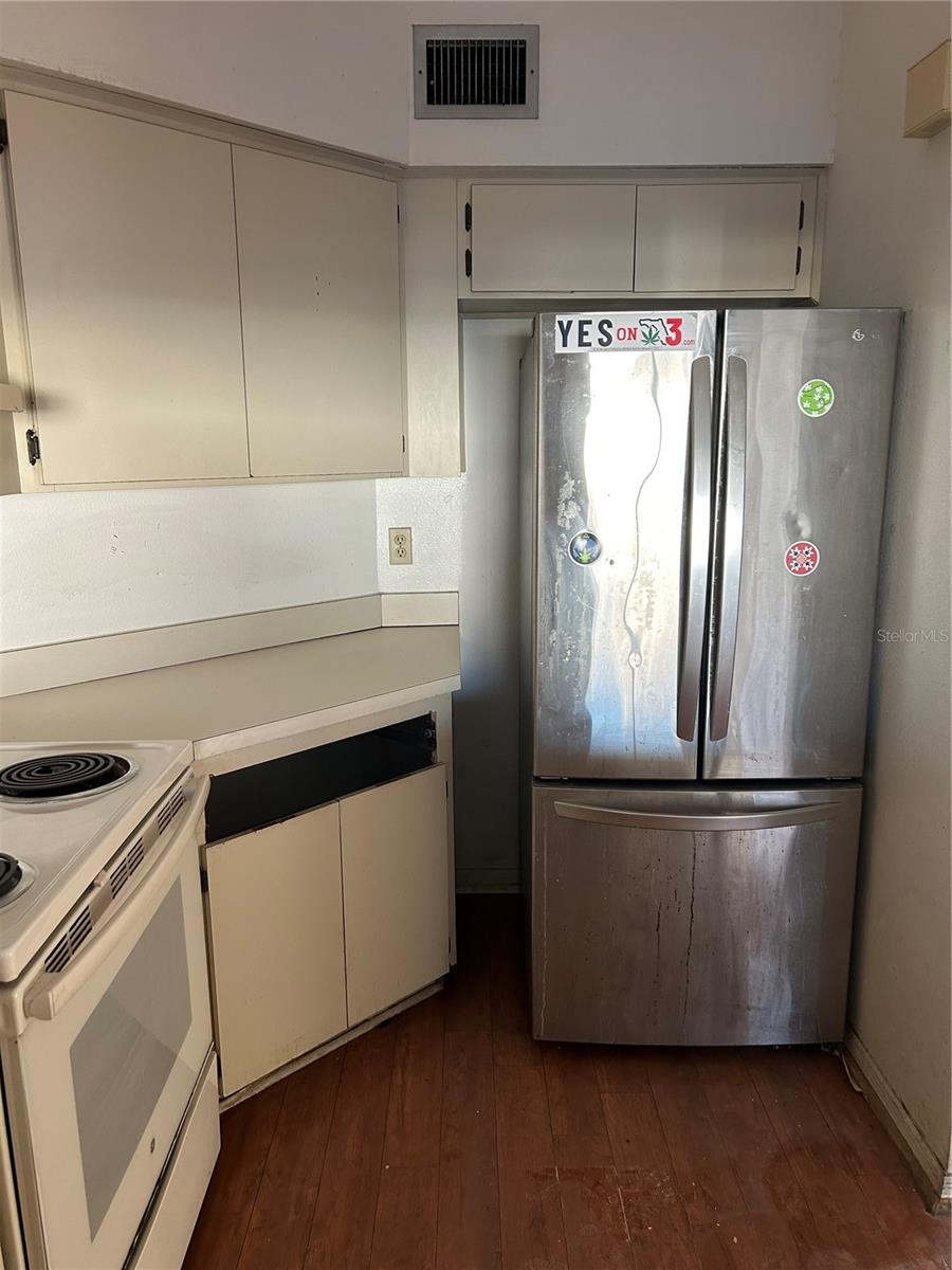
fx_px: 953
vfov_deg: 67.3
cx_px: 476
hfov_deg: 53.1
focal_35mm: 26
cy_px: 635
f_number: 1.5
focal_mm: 5.7
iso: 160
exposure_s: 1/60
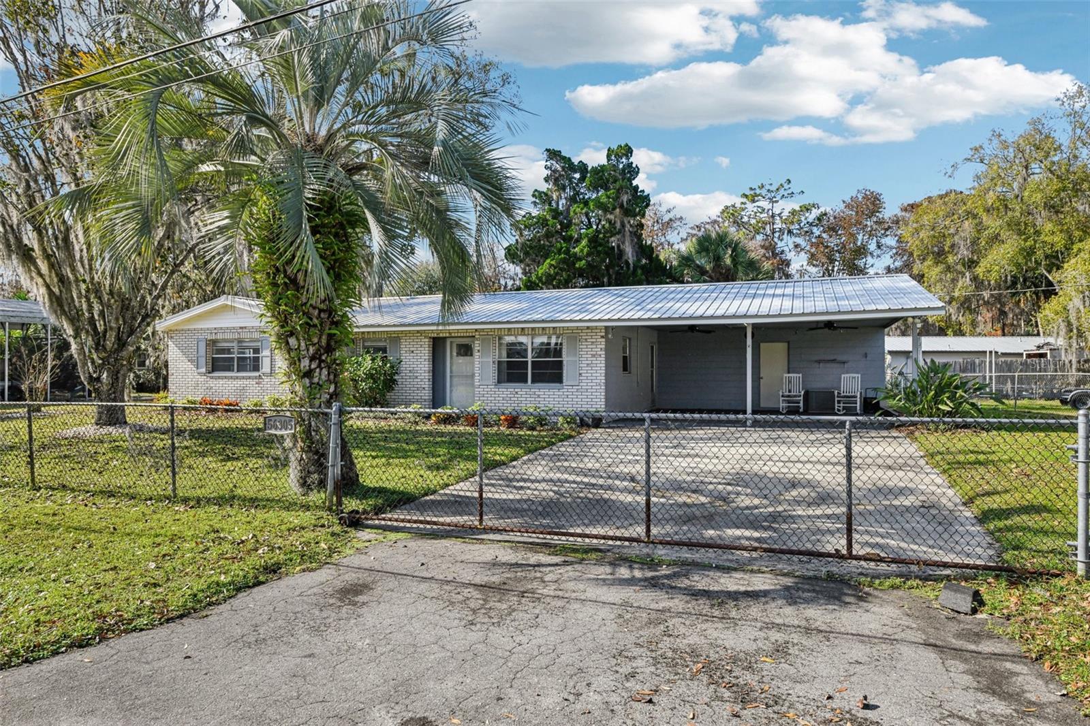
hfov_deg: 78.6
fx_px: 666
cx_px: 545
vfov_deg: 57.2
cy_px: 363
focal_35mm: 22
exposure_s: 1/400
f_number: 8
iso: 400
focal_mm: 22
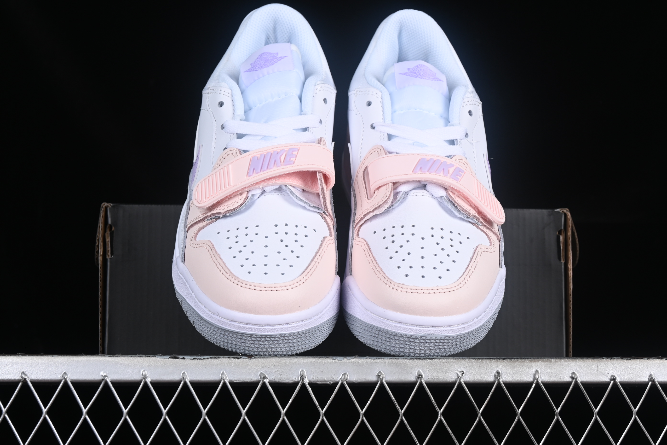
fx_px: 1389
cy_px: 222
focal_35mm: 75
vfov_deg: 18.2
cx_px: 334
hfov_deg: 27.0
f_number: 8
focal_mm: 50
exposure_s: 1/80
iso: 160
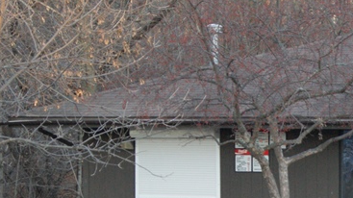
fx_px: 2049
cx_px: 453
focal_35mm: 219
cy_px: 208
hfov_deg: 9.7
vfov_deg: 5.5
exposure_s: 1/125
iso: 400
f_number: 5.6
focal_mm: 50
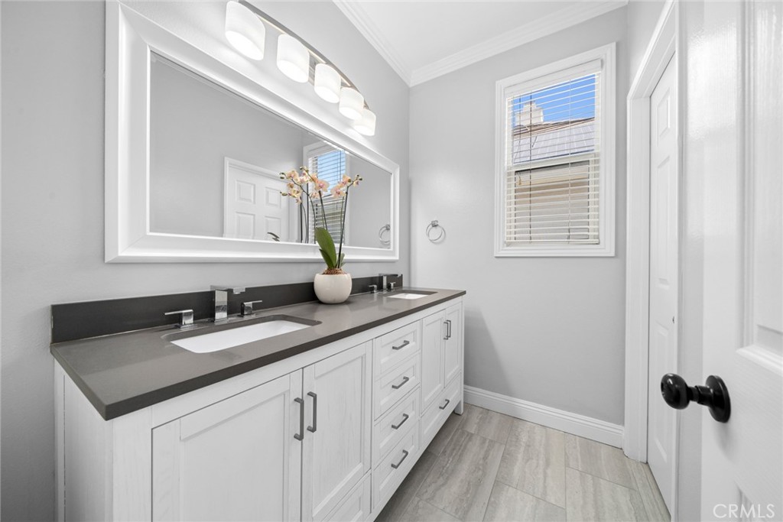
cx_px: 392
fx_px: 261
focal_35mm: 12
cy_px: 261
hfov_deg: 112.6
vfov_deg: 90.0
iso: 400
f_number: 8
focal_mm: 12
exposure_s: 1/60
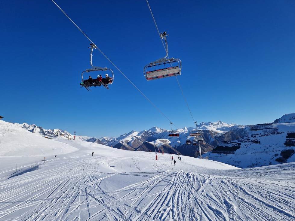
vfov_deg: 56.8
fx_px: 205
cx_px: 145
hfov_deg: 71.6
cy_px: 109
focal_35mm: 24
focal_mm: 5.4
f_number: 1.8
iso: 50
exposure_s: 1/2880
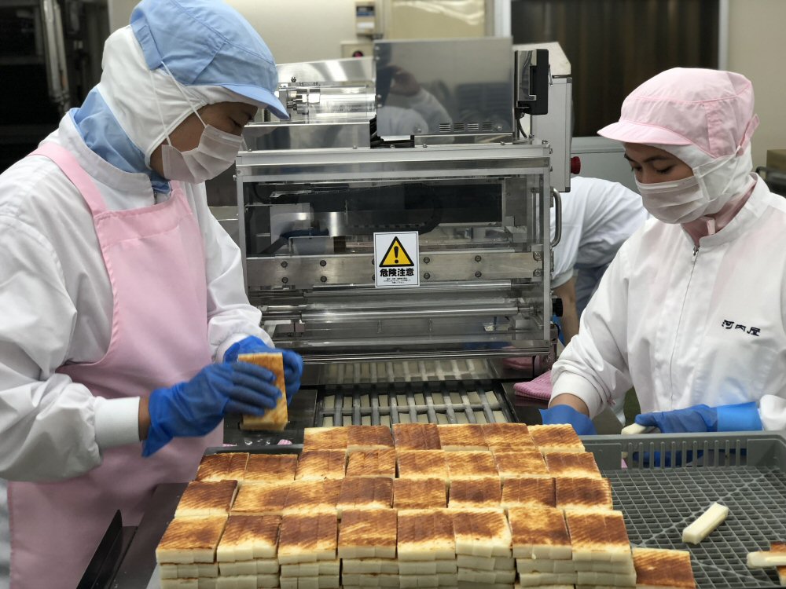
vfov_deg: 28.0
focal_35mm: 52
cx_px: 393
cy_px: 294
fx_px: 1181
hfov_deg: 36.8
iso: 40
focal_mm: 6
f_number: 2.4
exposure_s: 1/60
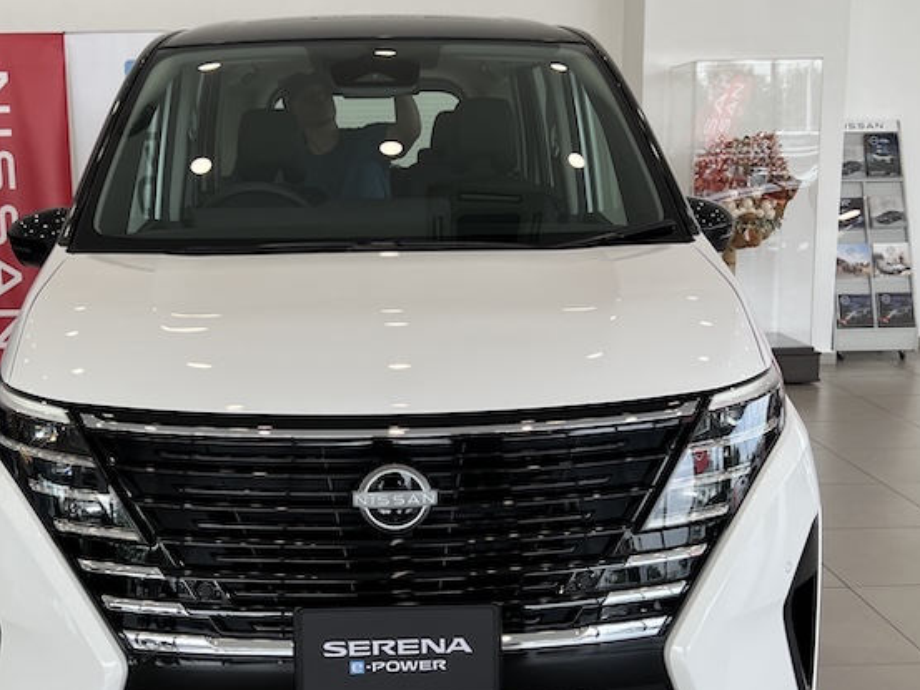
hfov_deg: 40.3
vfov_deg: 30.9
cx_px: 391
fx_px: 1249
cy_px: 379
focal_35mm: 47
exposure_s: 1/456
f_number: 1.5
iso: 50
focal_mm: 5.7
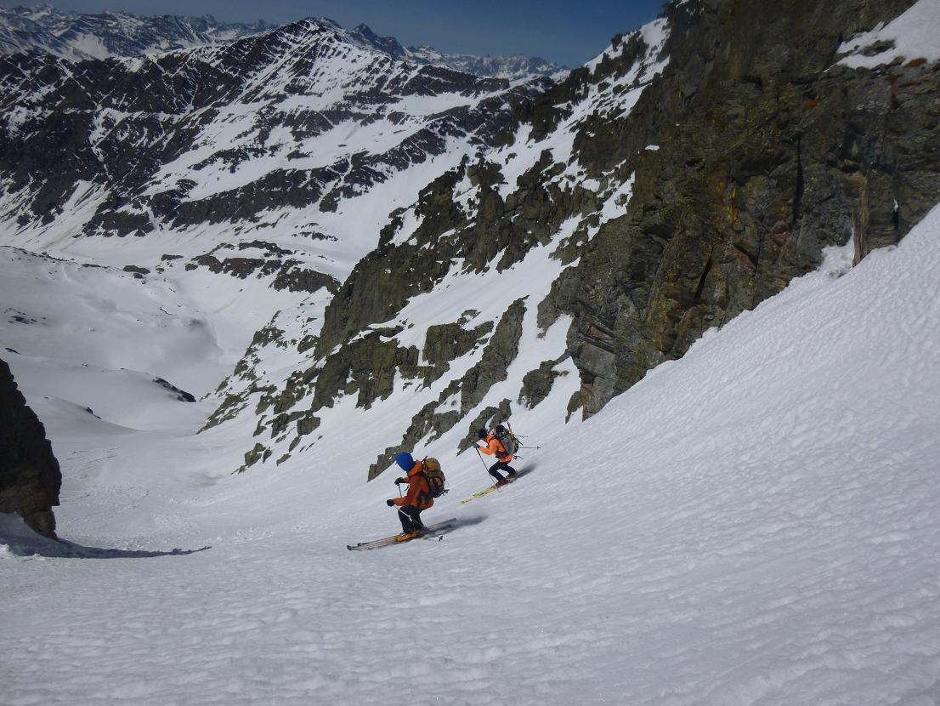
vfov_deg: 54.9
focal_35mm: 25
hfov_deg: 69.4
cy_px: 353
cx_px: 470
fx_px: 679
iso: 100
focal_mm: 4.5
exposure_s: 1/800
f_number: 9
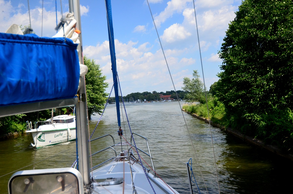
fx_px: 244
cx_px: 146
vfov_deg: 43.4
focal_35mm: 30
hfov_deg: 62.0
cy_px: 97
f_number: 4.5
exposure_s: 1/8000
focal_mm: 20
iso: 1000
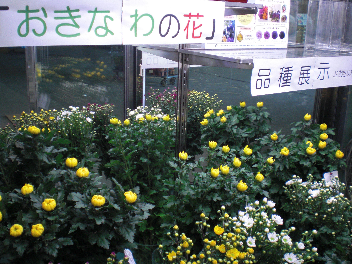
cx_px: 176
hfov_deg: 49.0
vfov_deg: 37.7
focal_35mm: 38
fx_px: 386
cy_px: 132
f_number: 3.1
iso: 200
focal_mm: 6.3
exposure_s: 1/25
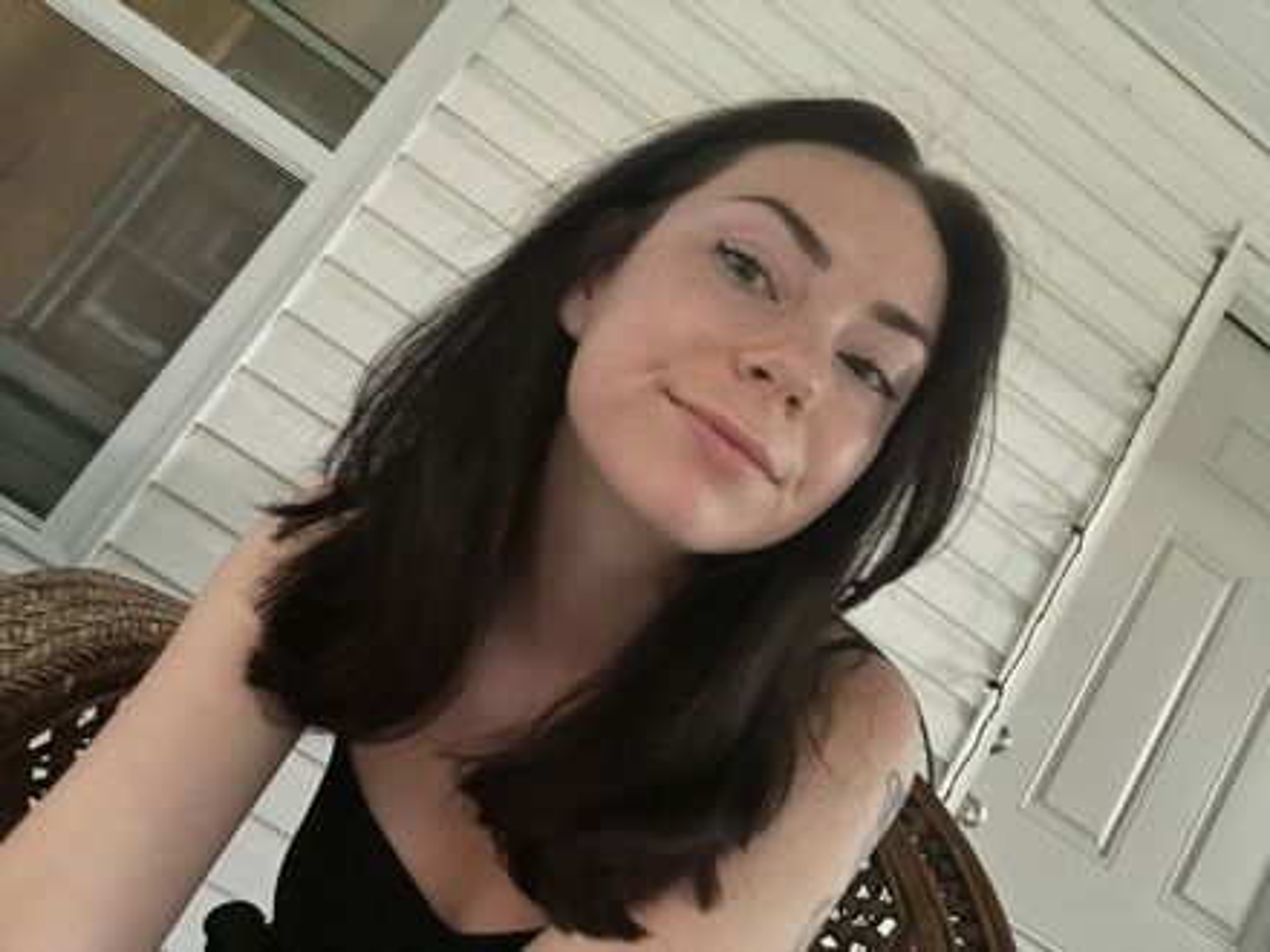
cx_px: 635
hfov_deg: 73.9
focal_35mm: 23
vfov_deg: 58.9
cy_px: 476
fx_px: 844
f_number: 2.2
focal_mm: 2.71
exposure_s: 1/15
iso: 1600
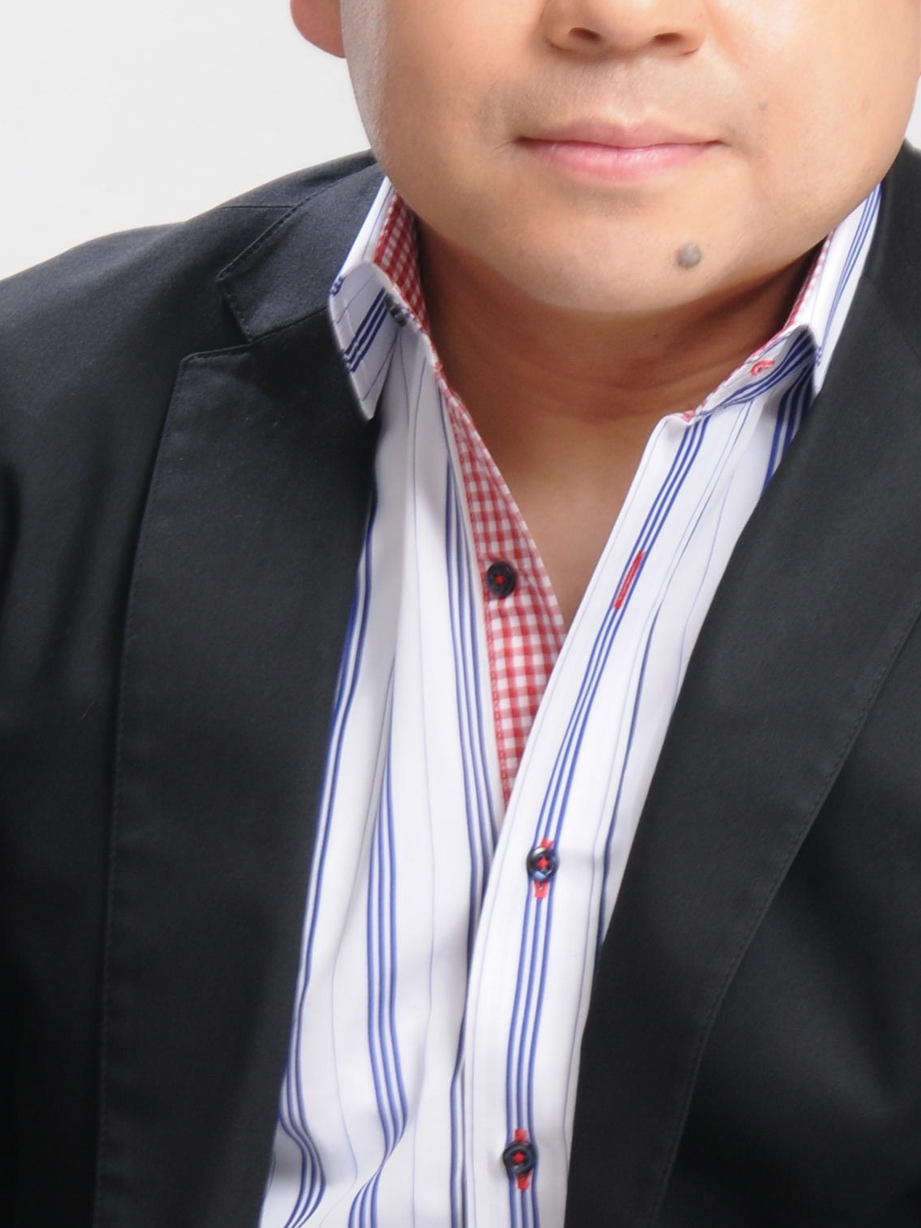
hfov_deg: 6.3
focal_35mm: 235
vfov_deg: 8.4
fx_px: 8340
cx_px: 699
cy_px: 737
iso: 200
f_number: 13
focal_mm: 58
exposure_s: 1/60
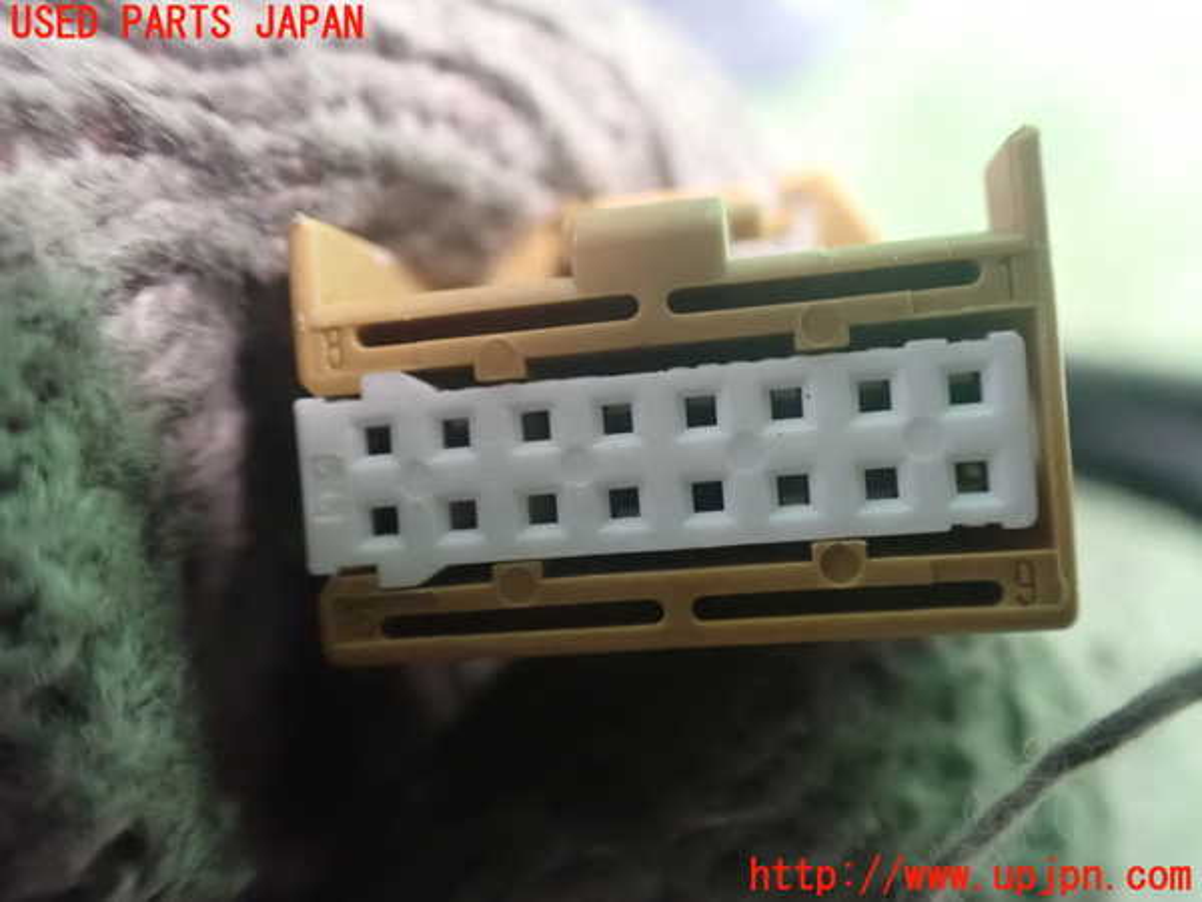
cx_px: 601
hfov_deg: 60.0
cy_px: 451
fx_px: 1042
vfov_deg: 46.8
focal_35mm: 30
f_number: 2.3
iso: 1600
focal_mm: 5.4
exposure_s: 1/30
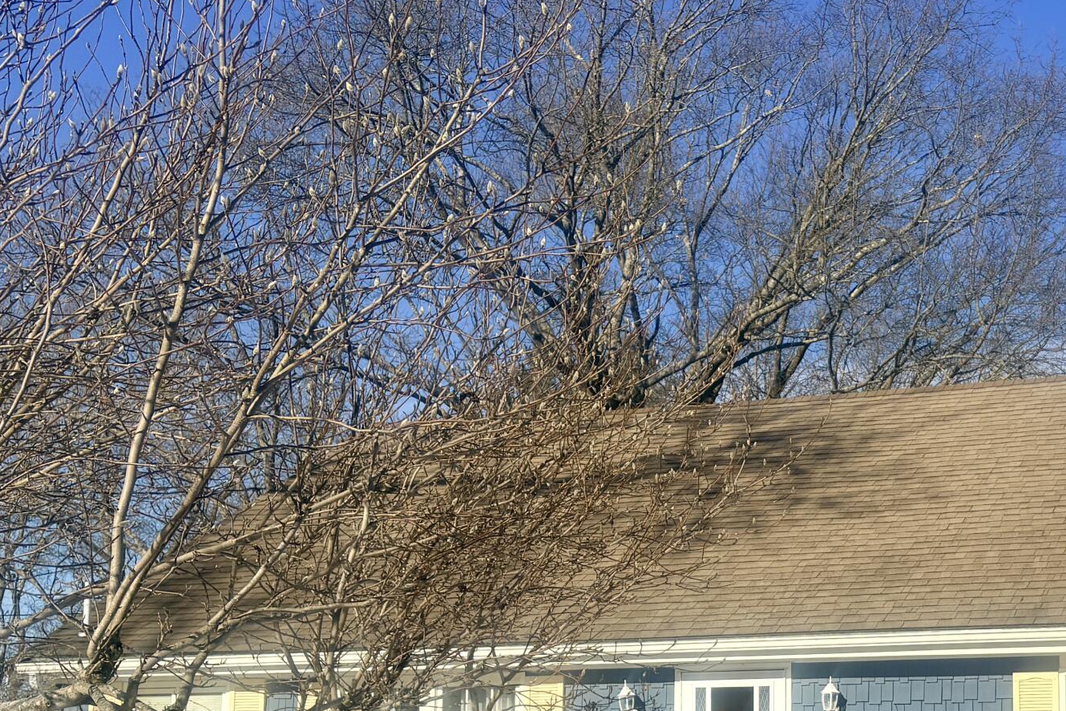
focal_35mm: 61
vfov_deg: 21.8
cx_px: 838
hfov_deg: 32.1
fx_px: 1806
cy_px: 621
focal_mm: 5.96
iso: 50
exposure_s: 1/6329
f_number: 1.6
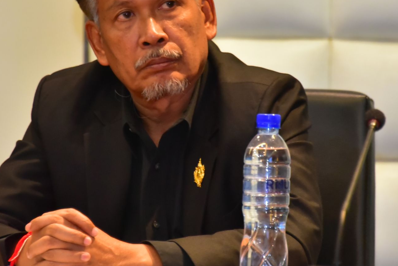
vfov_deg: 2.4
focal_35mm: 583
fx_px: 6449
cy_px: 87
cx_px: 191
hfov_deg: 3.5
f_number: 5.6
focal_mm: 300
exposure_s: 1/100
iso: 6400
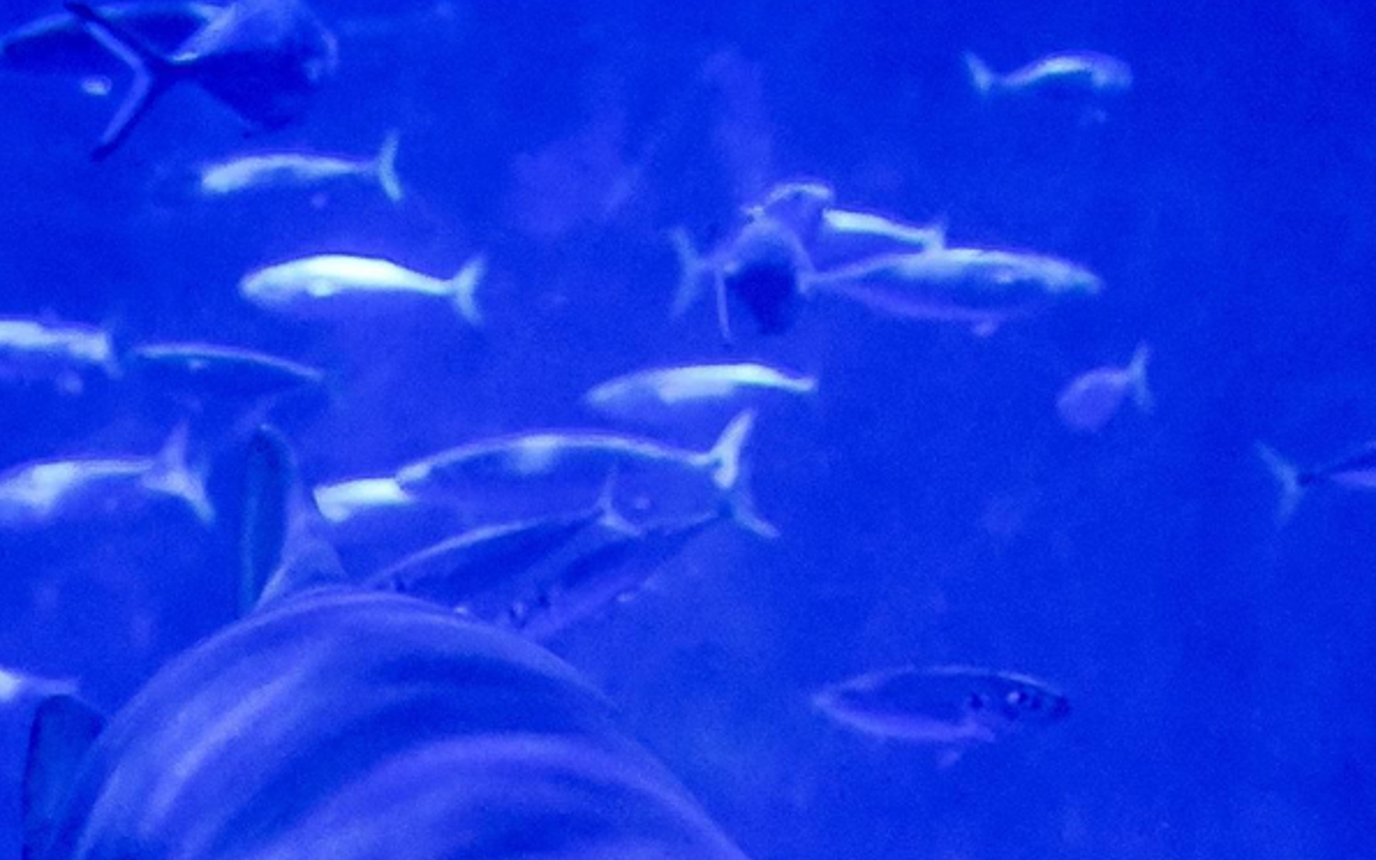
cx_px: 893
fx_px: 8438
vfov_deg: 5.8
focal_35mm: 225
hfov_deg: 9.3
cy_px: 1107
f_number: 4
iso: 5000
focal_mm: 82
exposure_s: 1/60
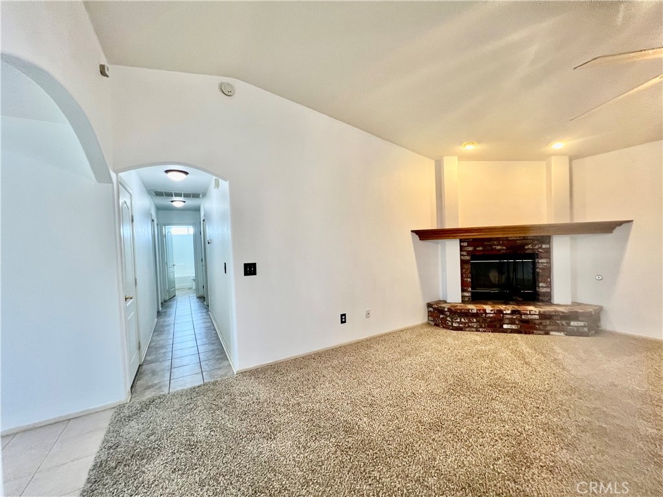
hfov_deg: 106.2
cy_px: 248
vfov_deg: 89.9
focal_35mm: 13
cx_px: 332
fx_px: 249
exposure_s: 1/60
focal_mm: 1.57
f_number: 1.8
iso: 160
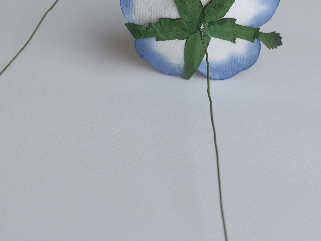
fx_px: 881
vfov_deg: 15.5
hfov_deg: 20.6
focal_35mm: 95
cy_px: 48
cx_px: 180
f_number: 3.2
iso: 200
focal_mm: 20
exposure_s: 1/320
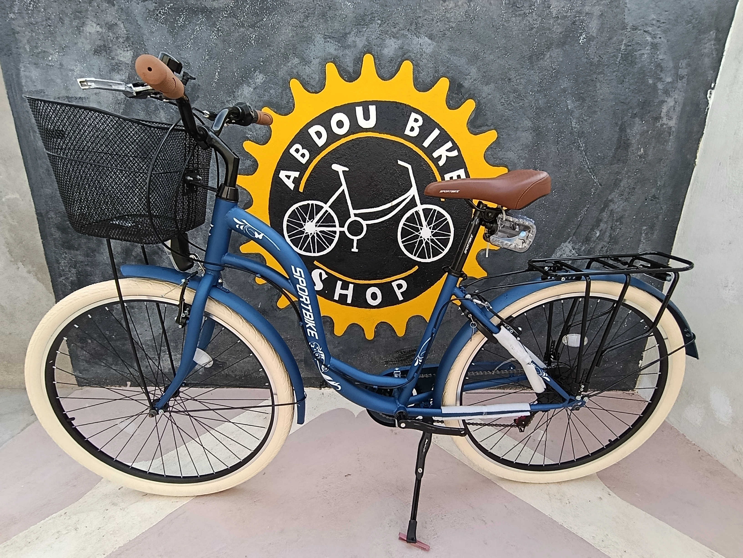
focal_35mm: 15
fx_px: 322
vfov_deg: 81.7
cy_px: 279
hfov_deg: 98.2
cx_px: 372
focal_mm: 1.65
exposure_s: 1/121
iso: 50
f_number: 2.2
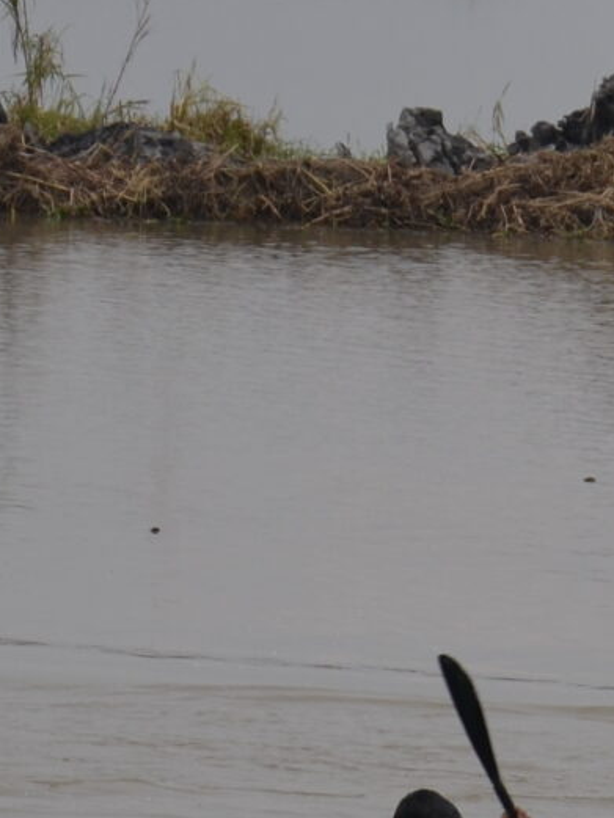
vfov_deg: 3.5
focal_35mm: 567
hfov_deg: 2.6
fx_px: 13404
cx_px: 729
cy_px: 1207
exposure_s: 1/500
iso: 100
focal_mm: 80
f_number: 5.6
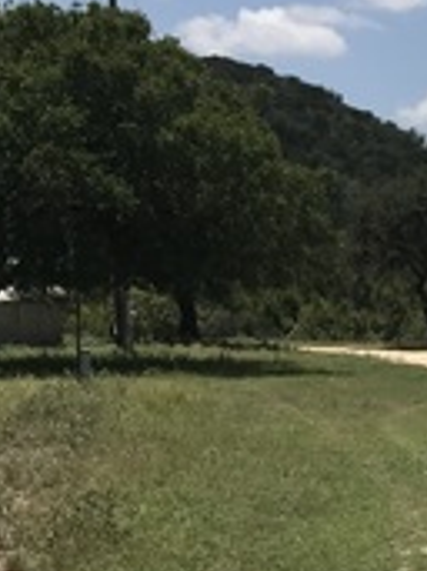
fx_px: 1729
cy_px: 461
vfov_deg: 18.6
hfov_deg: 13.2
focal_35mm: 105
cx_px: 674
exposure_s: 1/5051
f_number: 1.8
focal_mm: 3.99
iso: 25
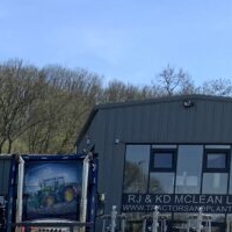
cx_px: -220
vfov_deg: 12.6
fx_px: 993
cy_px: 363
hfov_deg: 12.0
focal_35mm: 131
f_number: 1.8
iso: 16
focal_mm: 3
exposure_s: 1/1250
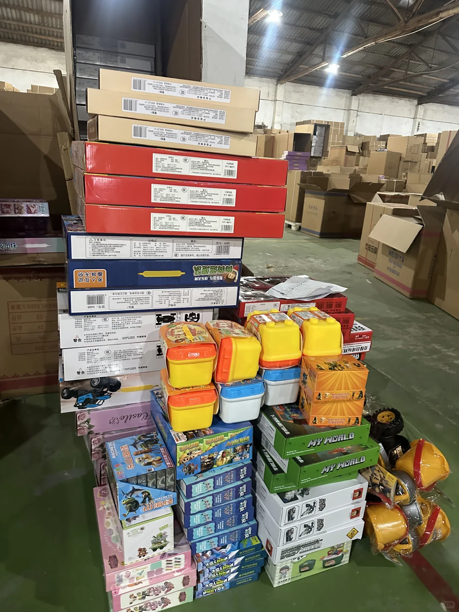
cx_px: 230
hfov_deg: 56.8
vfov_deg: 71.6
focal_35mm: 24
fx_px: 424
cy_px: 306
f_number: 1.78
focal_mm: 6.86
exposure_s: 1/50
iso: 640
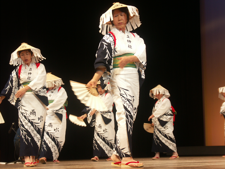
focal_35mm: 92
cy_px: 84
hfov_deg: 21.3
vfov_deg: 16.1
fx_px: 598
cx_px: 112
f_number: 3.5
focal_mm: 23.48
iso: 100
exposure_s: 1/30
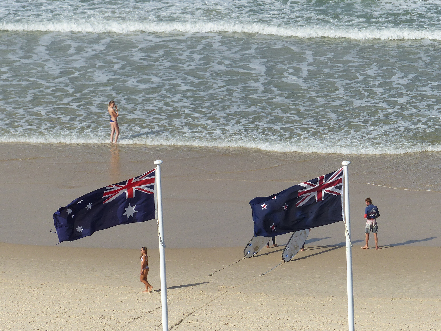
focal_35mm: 348
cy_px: 166
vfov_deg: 4.3
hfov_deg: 5.7
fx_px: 4433
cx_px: 220
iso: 100
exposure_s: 1/1600
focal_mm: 56.9
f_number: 4
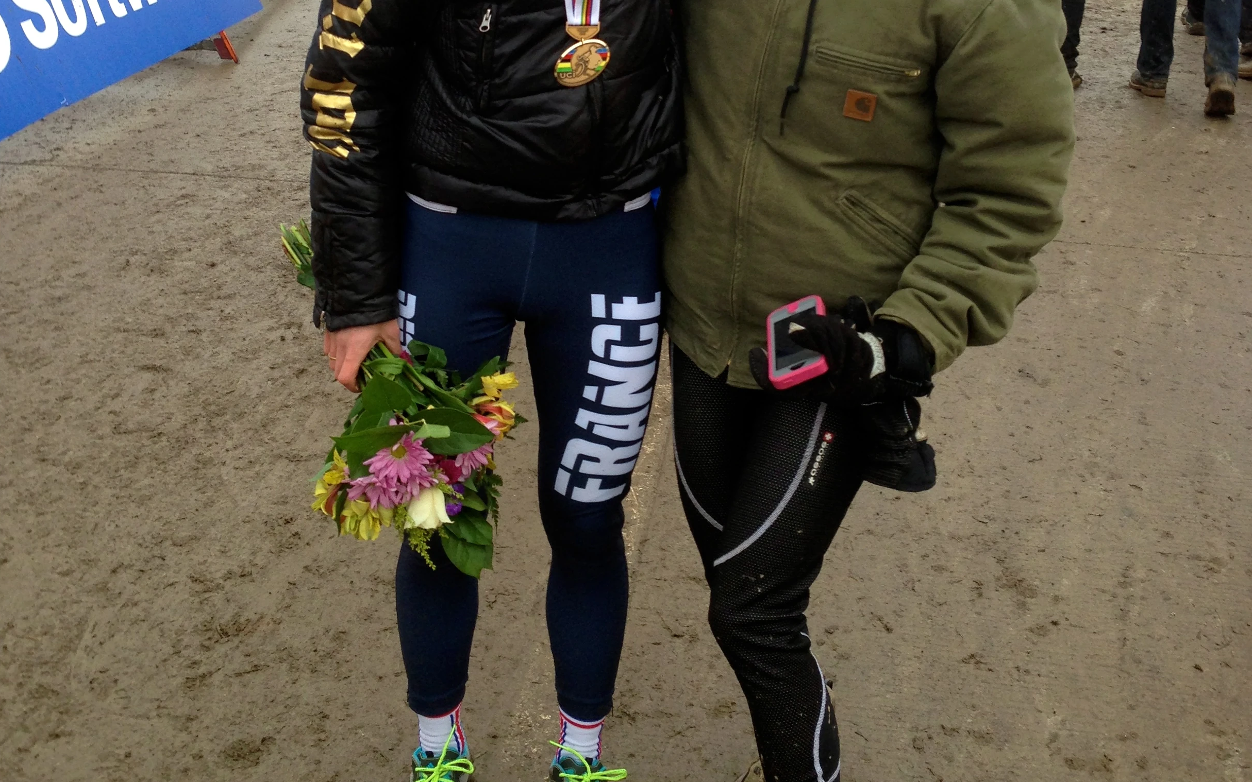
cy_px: 161
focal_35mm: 47
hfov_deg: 42.6
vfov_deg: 26.9
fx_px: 1604
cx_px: 624
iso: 50
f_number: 2.4
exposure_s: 1/134
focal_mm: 4.13
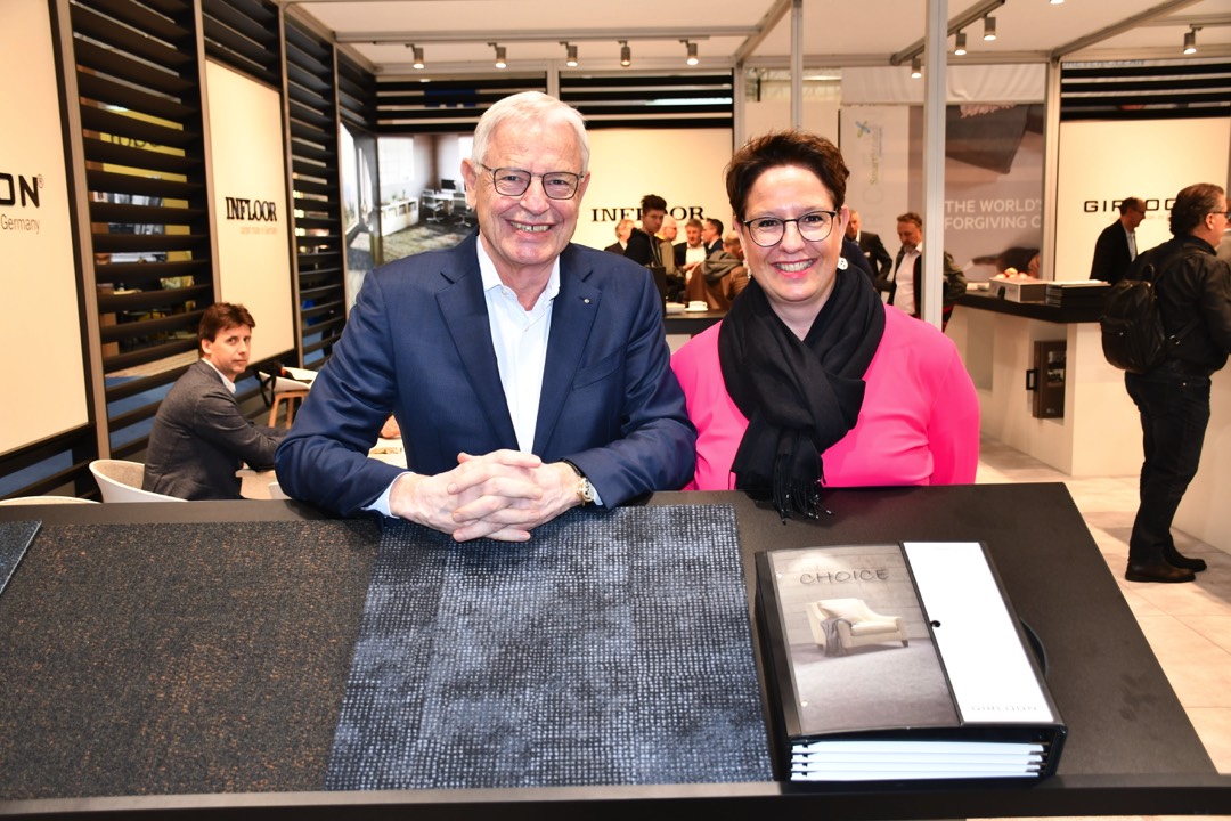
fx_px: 1163
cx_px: 616
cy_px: 410
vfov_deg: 38.9
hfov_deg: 55.8
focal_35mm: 34
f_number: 3.8
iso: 500
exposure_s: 1/60
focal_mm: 23
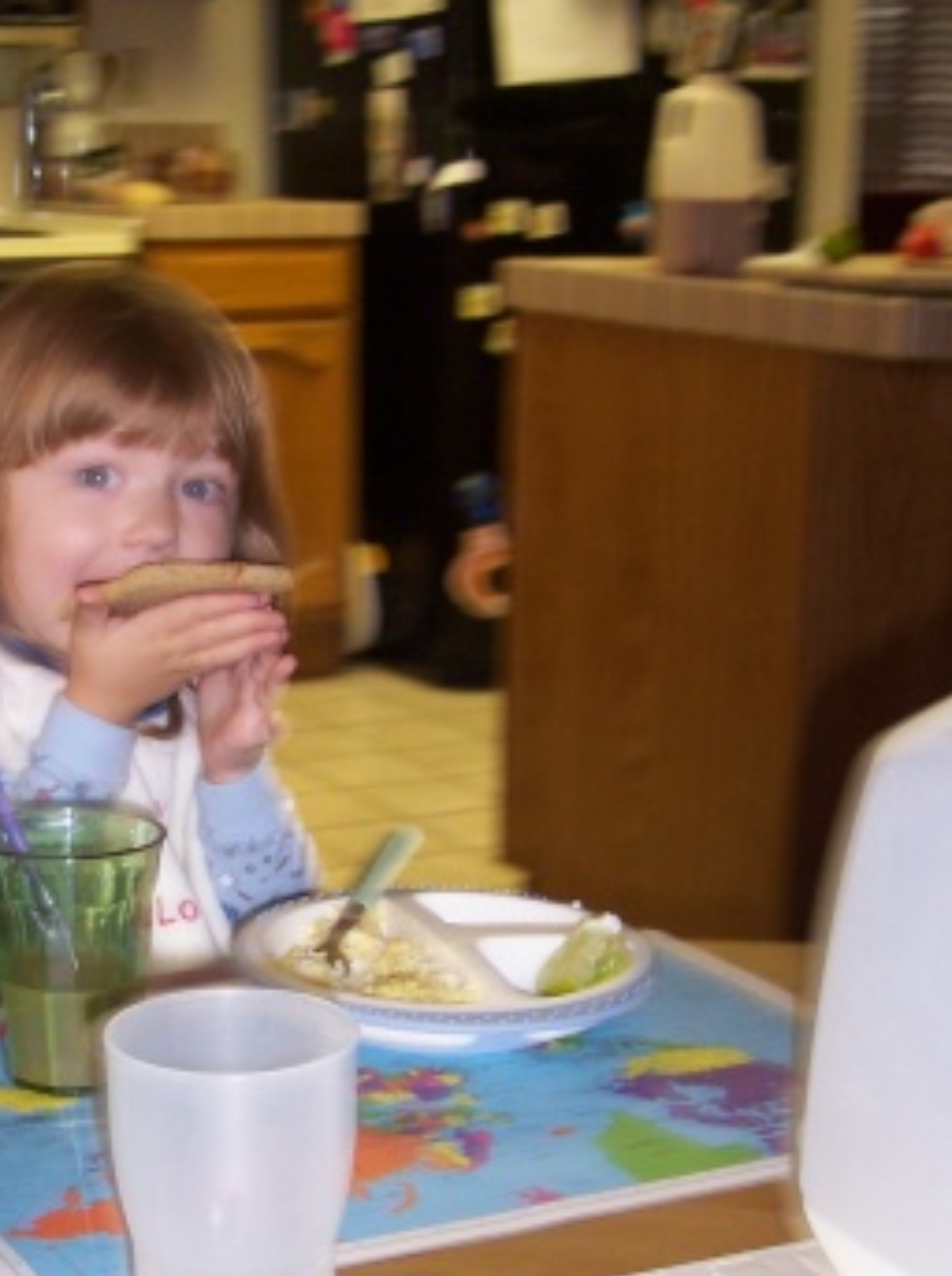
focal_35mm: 71
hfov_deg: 20.4
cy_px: 800
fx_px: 2612
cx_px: 165
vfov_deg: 27.4
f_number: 2.8
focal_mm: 8
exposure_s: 1/30
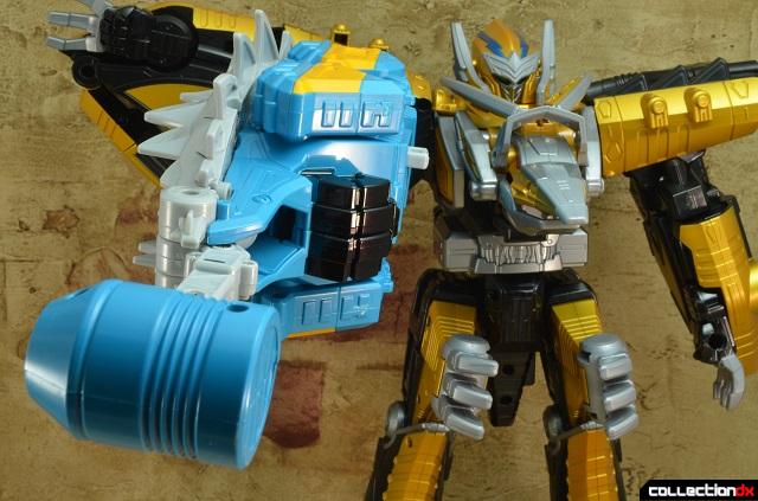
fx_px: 1134
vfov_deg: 24.9
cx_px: 379
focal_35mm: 54
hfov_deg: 37.0
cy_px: 250
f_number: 22
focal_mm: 36
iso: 100
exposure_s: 1/1.3
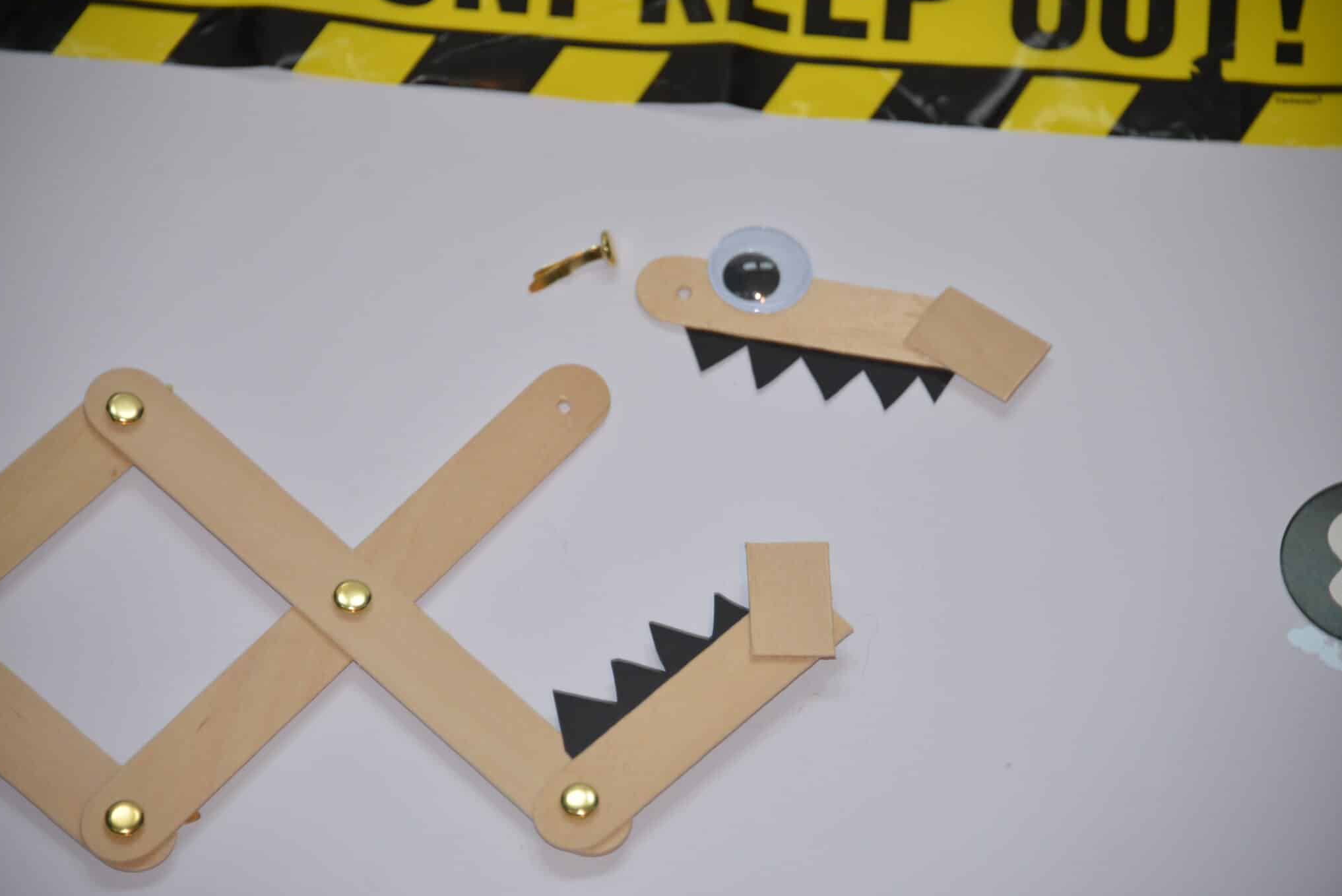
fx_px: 11262
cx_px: 670
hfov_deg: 6.8
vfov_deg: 4.6
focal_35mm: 302
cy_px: 446
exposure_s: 1/60
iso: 800
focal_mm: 300
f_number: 5.6
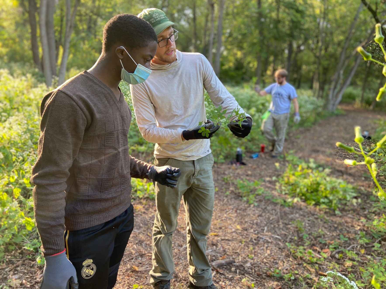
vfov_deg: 53.1
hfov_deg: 67.3
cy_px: 144
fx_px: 290
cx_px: 193
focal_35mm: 26
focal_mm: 4.25
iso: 80
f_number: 1.8
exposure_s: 1/121
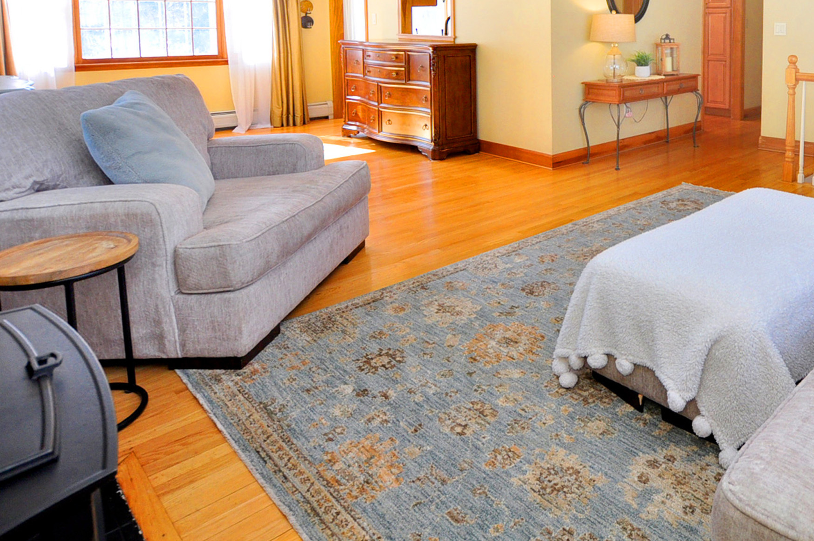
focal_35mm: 25
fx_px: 565
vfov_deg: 47.8
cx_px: 629
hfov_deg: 66.2
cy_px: 95
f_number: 5
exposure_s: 1/100
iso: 400
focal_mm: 10
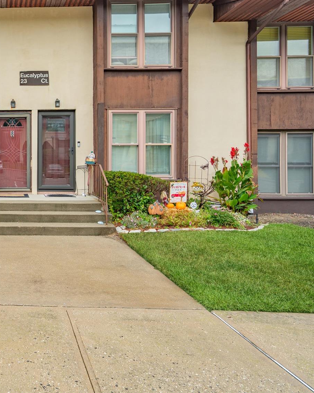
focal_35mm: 27
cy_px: 174
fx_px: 314
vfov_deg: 63.9
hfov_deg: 45.6
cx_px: 7
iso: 250
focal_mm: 16
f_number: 5.6
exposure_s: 1/200
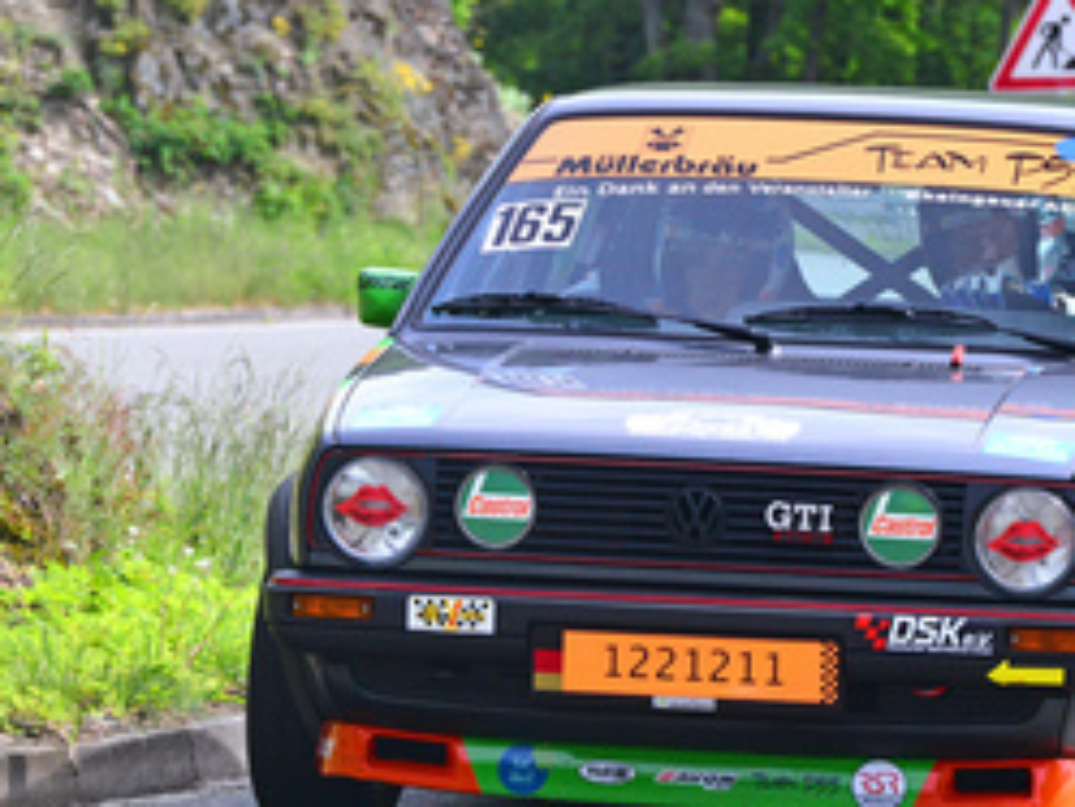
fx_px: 11123
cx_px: 671
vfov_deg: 4.2
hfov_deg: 5.5
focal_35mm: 358
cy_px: 432
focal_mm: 155
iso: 1250
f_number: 7.1
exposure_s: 1/640
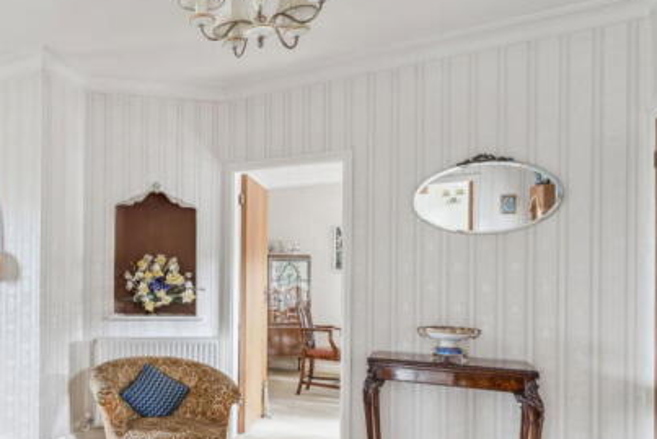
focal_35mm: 26
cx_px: 130
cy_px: 293
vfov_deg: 48.7
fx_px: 475
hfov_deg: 63.3
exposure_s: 1.6
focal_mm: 16
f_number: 8
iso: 100
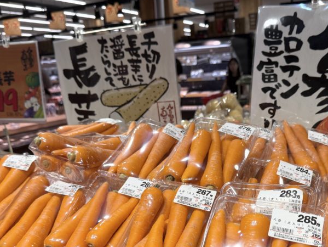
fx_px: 389
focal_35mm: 41
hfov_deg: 45.4
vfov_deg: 34.2
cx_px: 201
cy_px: 195
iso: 100
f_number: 1.78
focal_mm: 6.76
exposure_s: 1/878
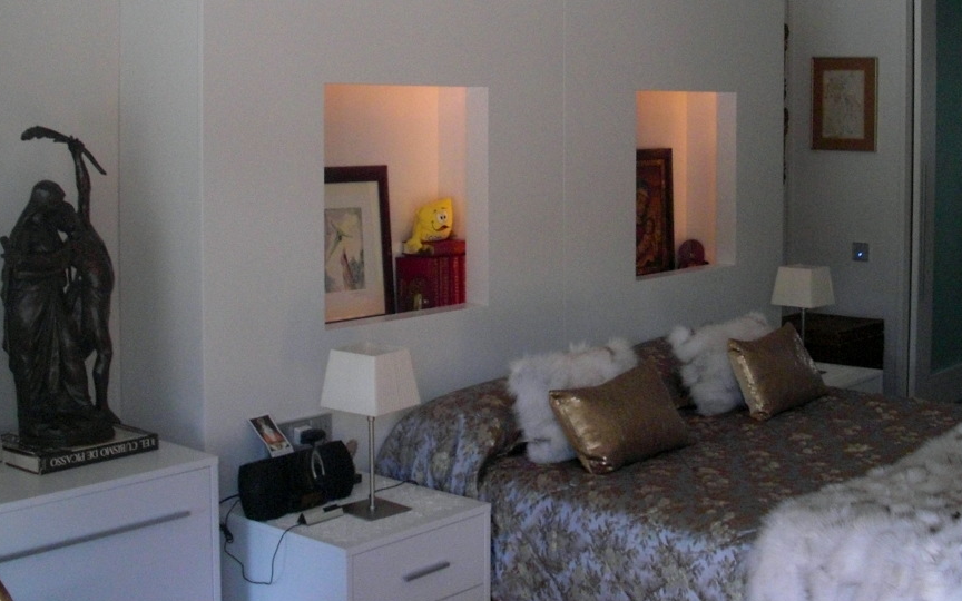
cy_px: 136
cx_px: 536
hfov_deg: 38.1
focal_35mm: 53
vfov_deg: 24.1
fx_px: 1390
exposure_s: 1/80
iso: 400
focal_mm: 6.3
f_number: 2.8
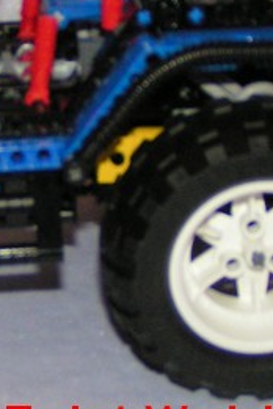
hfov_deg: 13.9
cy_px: 72
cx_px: 8
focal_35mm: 97
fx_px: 1103
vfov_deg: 20.7
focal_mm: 5.8
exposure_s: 1/40
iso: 200
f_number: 2.8
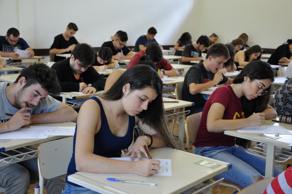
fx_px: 425
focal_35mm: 52
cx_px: 146
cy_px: 97
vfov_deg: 25.7
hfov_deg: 37.9
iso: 280
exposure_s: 1/30
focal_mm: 35
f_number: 5.6
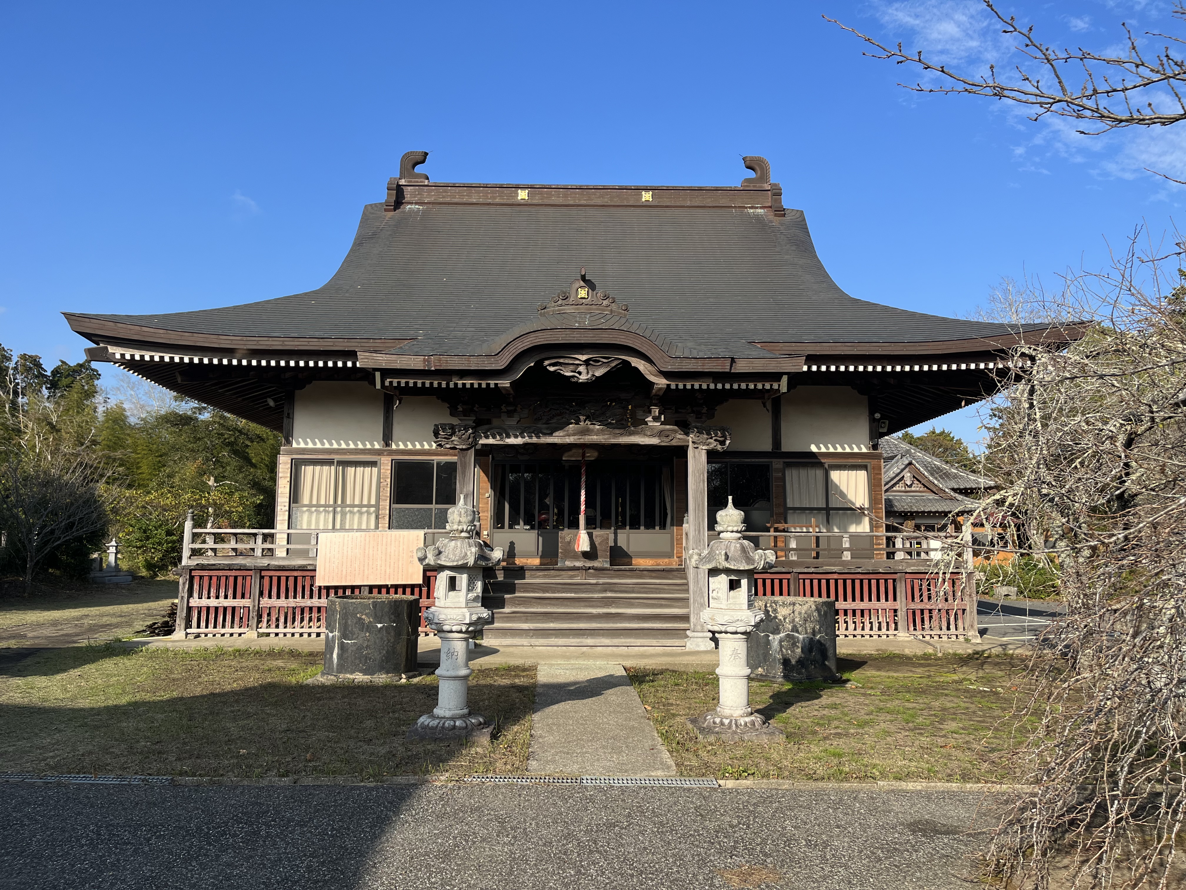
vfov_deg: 53.1
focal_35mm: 26
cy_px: 445
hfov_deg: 67.3
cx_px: 593
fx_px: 891
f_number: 1.6
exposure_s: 1/2137
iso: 50
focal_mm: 5.1
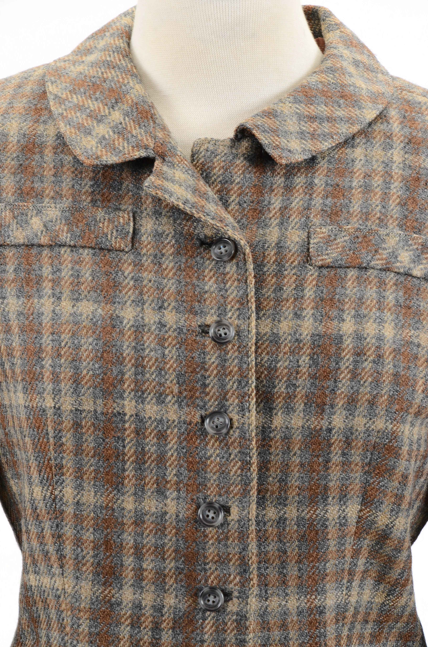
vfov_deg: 13.1
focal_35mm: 158
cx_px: 214
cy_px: 324
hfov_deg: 8.7
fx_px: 2821
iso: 400
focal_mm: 105
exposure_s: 1/80
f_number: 13
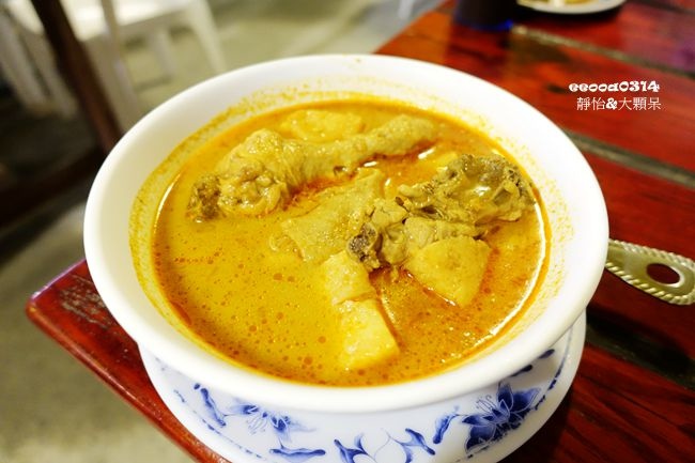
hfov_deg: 73.8
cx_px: 348
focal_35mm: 24
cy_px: 232
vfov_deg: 53.1
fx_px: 463
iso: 1000
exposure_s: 1/10
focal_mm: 8.8
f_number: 1.8
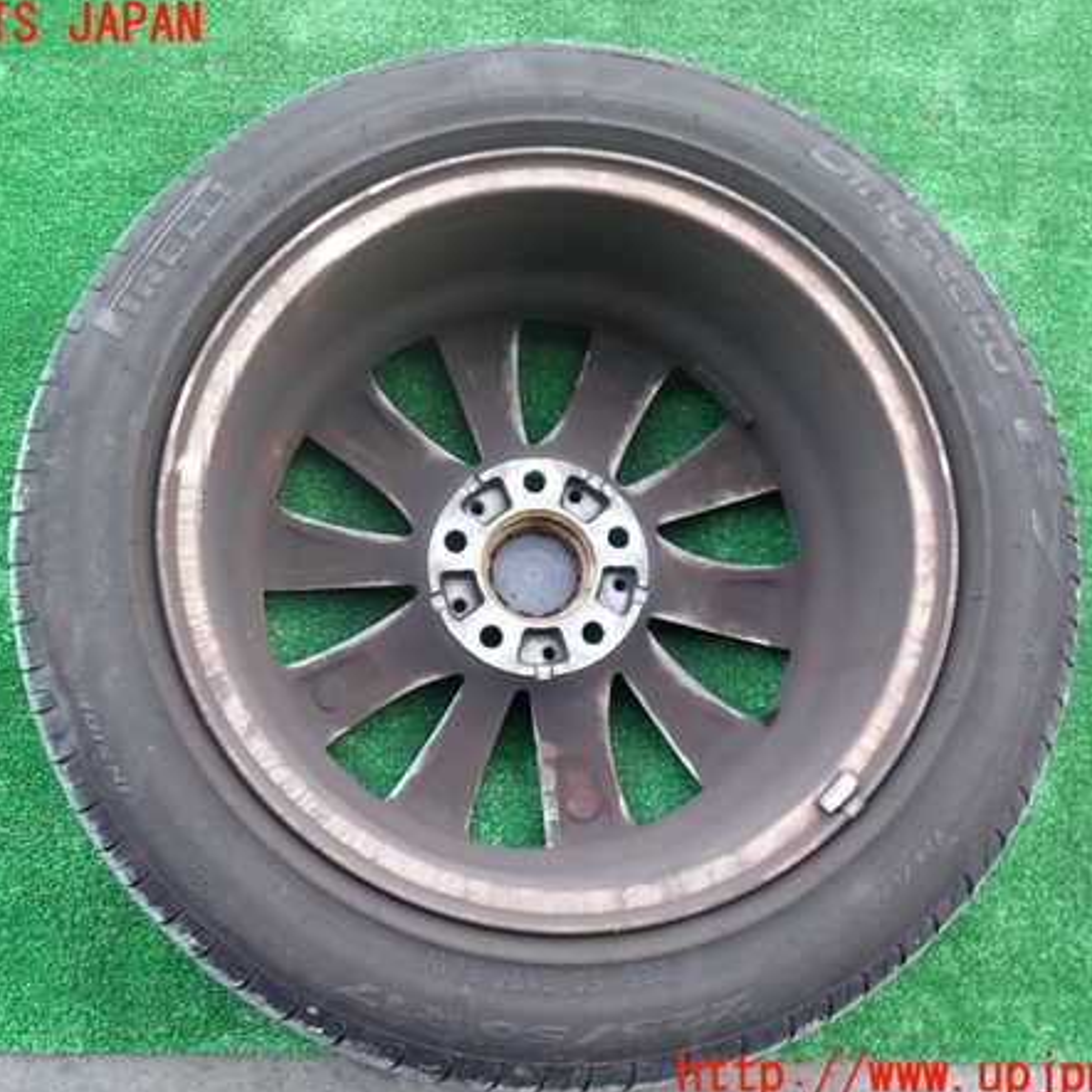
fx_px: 1285
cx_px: 494
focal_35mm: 36
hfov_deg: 46.0
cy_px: 551
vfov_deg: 46.0
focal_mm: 5.4
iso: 200
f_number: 2.3
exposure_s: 1/50
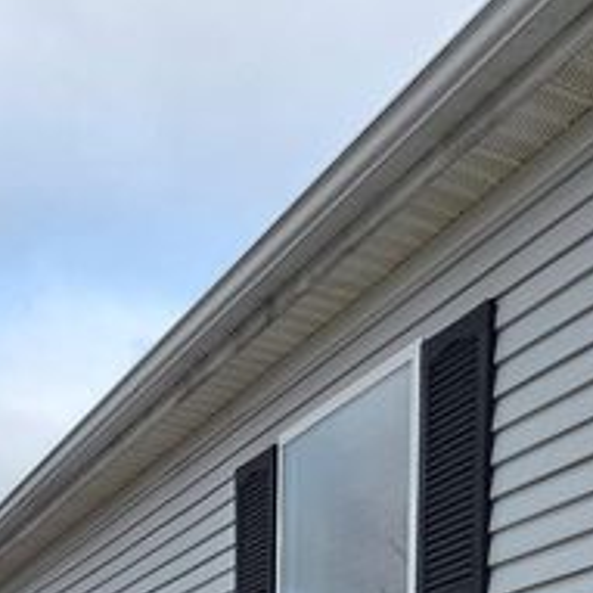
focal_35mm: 71
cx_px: 515
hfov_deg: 23.8
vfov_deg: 20.4
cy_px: 924
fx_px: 1376
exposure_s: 1/180
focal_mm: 6.3
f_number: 1.7
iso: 40
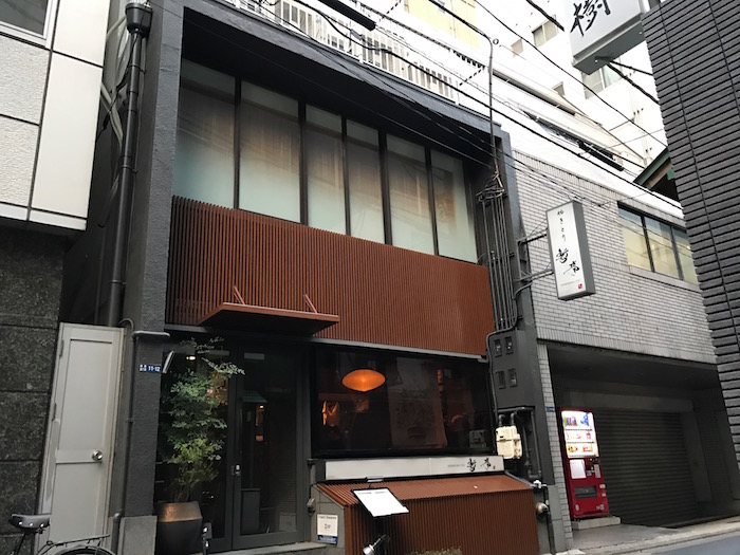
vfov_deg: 49.7
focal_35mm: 28
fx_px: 599
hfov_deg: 63.4
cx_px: 370
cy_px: 278
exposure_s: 1/17
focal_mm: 3.99
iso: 80
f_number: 1.8
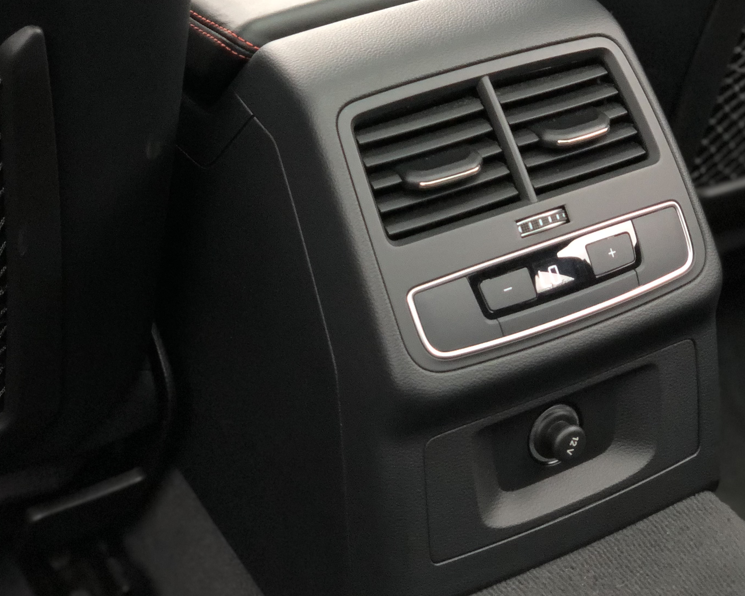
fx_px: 1654
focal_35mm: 75
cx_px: 369
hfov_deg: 25.4
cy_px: 189
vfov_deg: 20.3
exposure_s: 1/24
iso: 125
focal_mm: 6
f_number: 2.4
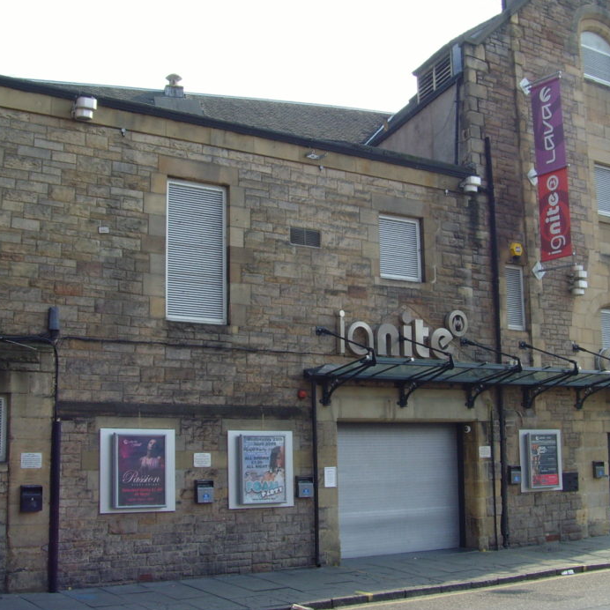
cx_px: 331
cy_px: 291
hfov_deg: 33.4
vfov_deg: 33.4
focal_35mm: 51
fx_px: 1017
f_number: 6.3
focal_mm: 6.6
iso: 80
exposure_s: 1/125
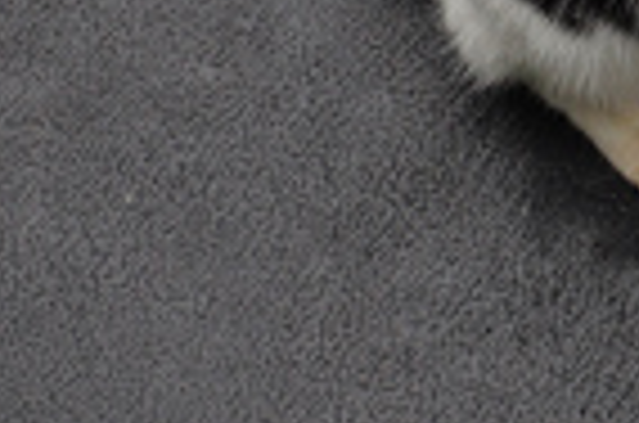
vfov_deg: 2.5
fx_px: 9548
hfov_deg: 3.8
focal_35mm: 539
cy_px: -18
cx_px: 882
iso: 400
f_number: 5.6
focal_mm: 85
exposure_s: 1/640
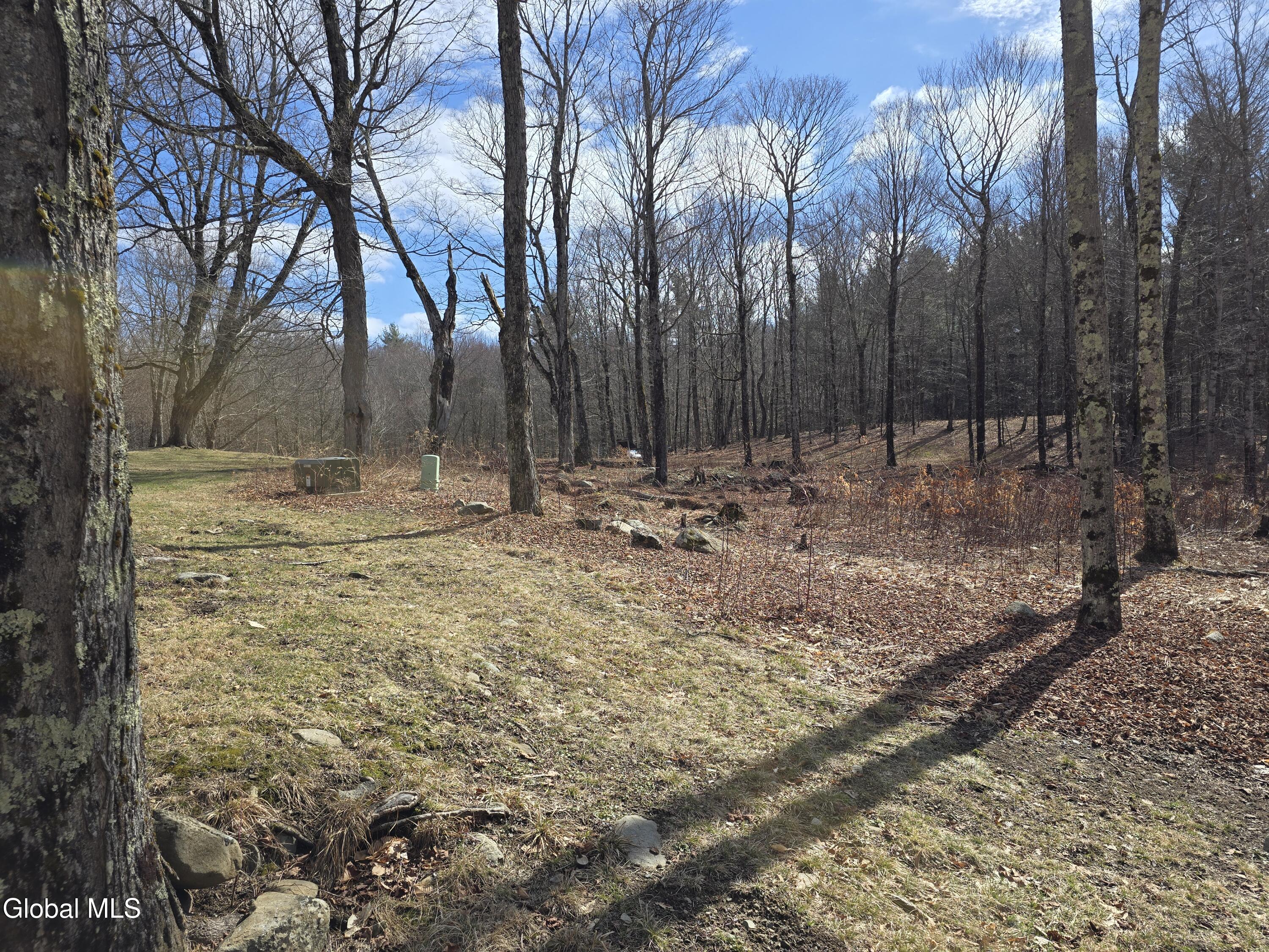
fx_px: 843
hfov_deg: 73.9
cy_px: 476
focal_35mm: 23
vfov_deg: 58.9
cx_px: 634
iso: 12
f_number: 1.7
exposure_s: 1/593
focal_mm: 6.3
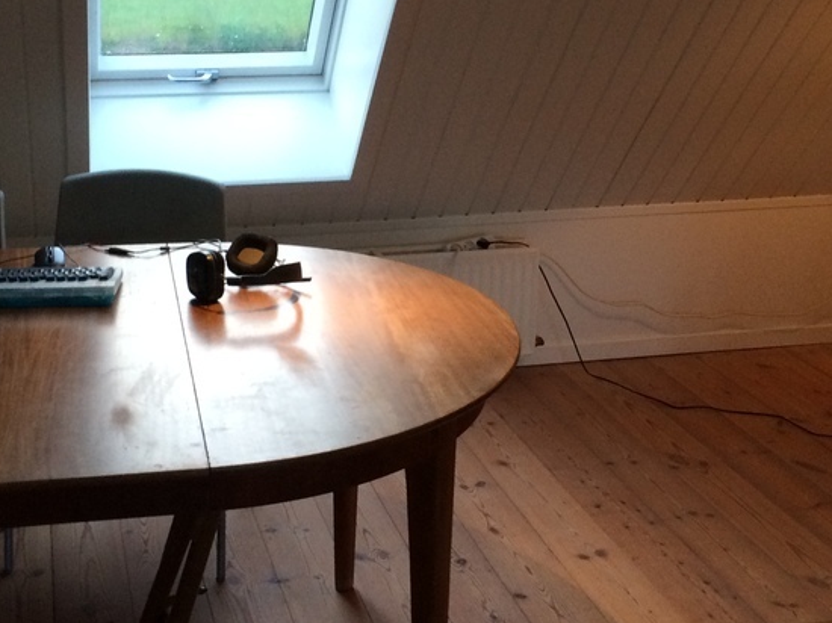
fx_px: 1297
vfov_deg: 26.9
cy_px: 240
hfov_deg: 35.5
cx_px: 349
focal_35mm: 54
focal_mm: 4.15
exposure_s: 1/30
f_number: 2.2
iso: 64
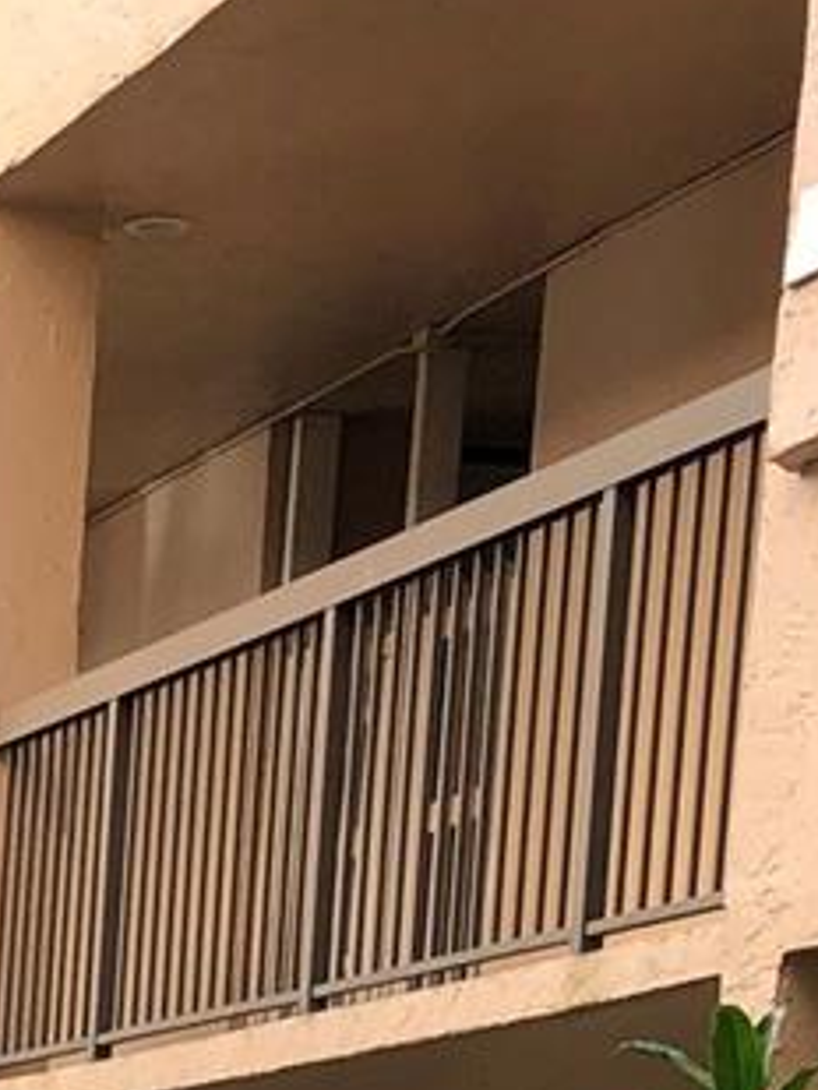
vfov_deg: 12.7
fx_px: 4377
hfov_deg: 9.7
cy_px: 2046
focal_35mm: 139
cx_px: -1005
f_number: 1.8
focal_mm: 3.99
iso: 40
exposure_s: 1/120
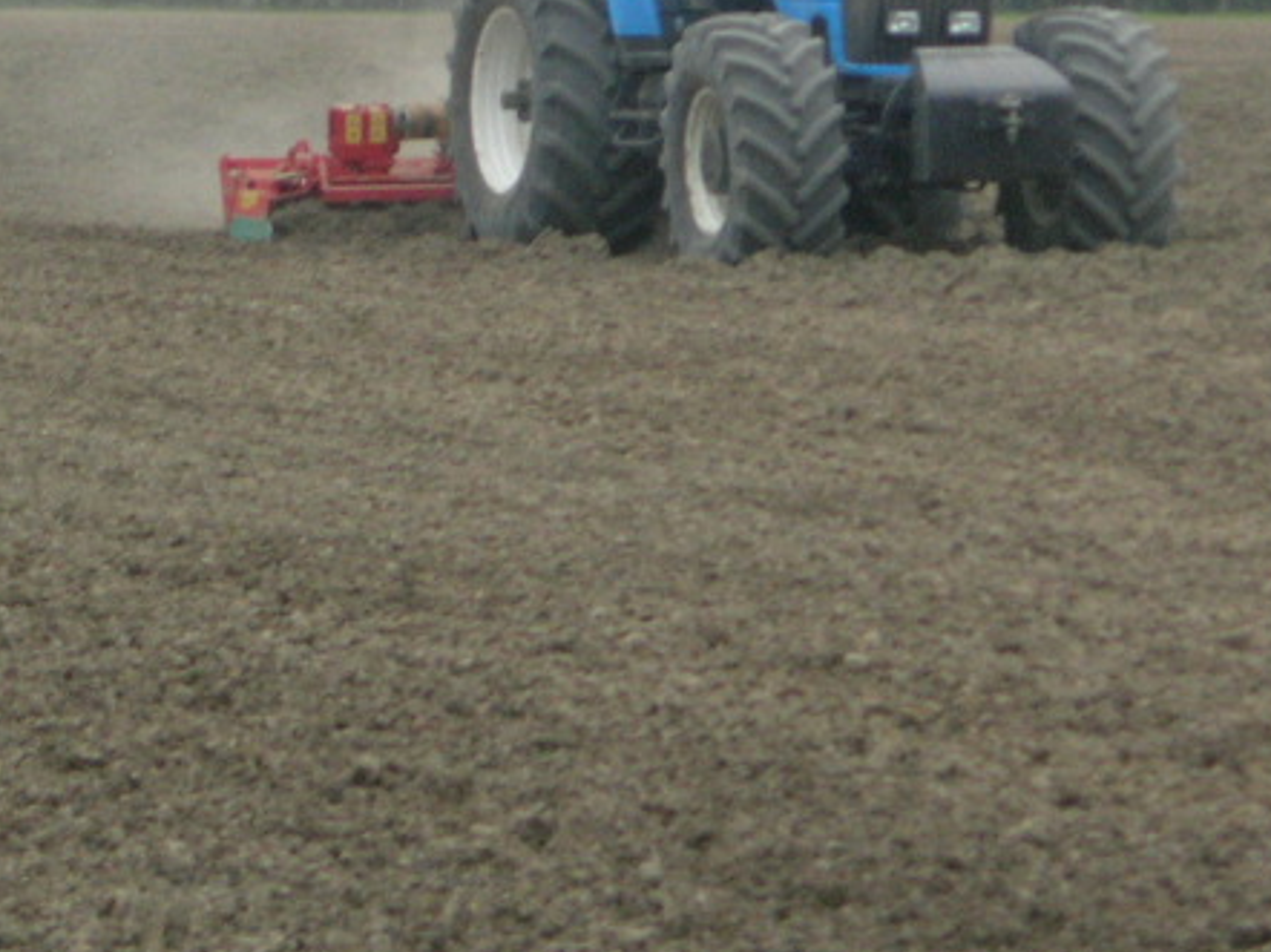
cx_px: 756
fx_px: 9615
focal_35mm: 262
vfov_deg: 5.7
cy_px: 6
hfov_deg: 7.6
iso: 162
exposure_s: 1/120
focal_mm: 23.4
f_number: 4.9
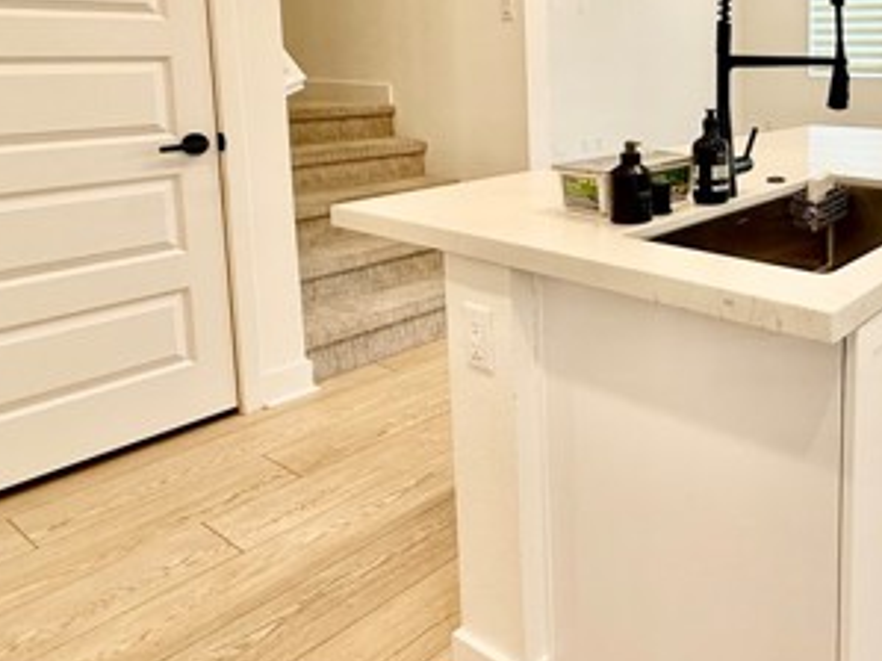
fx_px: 764
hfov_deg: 52.4
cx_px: 802
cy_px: 133
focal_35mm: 30
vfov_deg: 44.5
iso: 80
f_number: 2.2
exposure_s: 1/120
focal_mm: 2.22
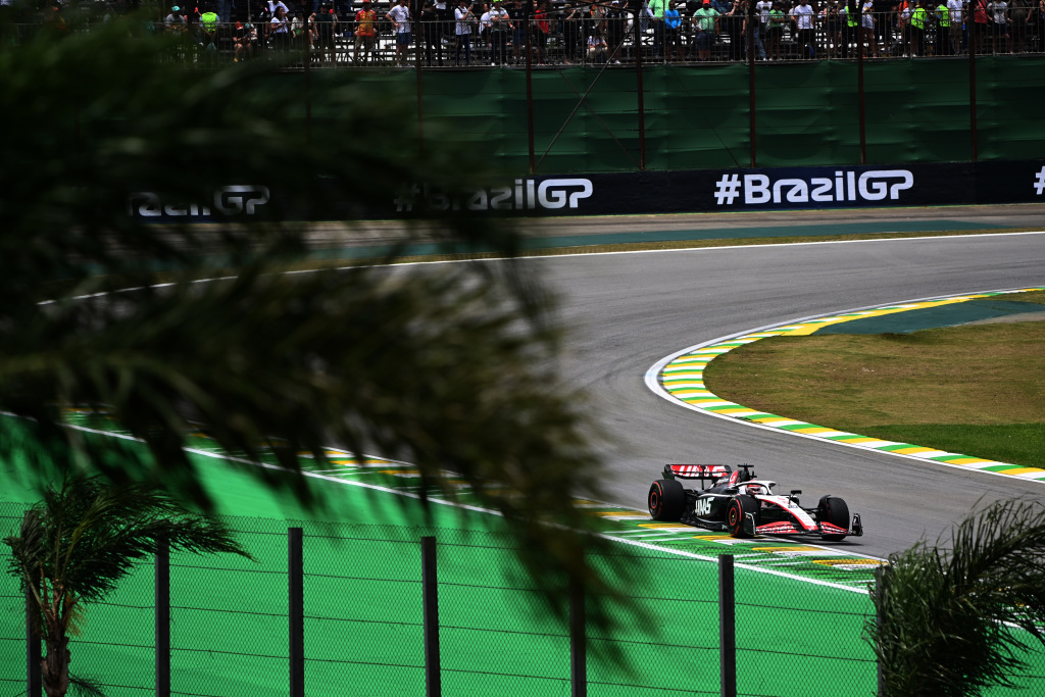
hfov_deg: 5.4
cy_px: 348
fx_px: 11031
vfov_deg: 3.6
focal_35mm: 380
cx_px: 522
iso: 400
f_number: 7.1
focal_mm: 380
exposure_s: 1/1600
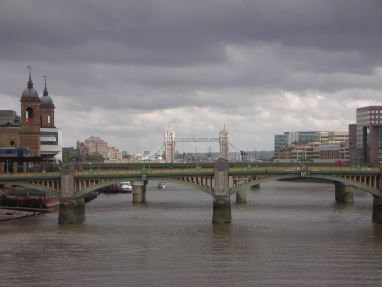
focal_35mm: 105
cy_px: 144
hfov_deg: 18.7
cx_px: 191
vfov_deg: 14.1
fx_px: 1159
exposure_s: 1/160
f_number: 5.4
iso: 50
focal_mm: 17.4
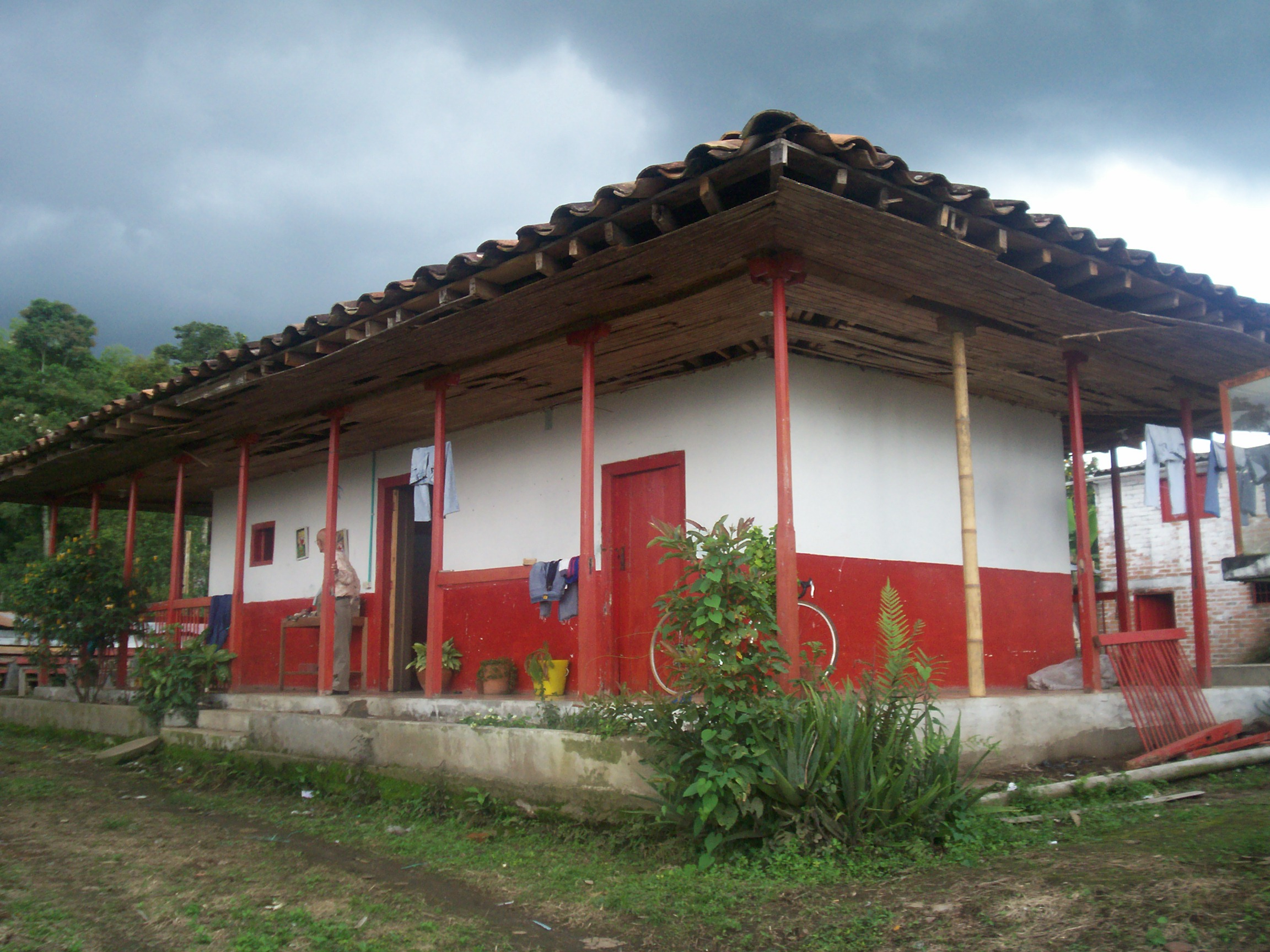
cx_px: 635
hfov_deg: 51.4
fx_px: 1321
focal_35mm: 36
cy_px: 476
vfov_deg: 39.7
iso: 100
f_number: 4.5
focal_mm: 5.9
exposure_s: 1/82.3
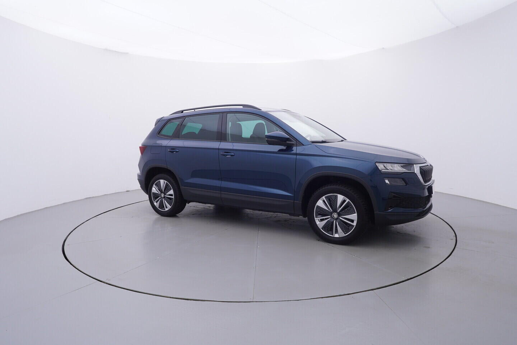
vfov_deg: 56.2
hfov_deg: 77.3
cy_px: 172
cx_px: 258
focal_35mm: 22
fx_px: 323
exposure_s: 1/80
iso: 200
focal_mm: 15
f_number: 5
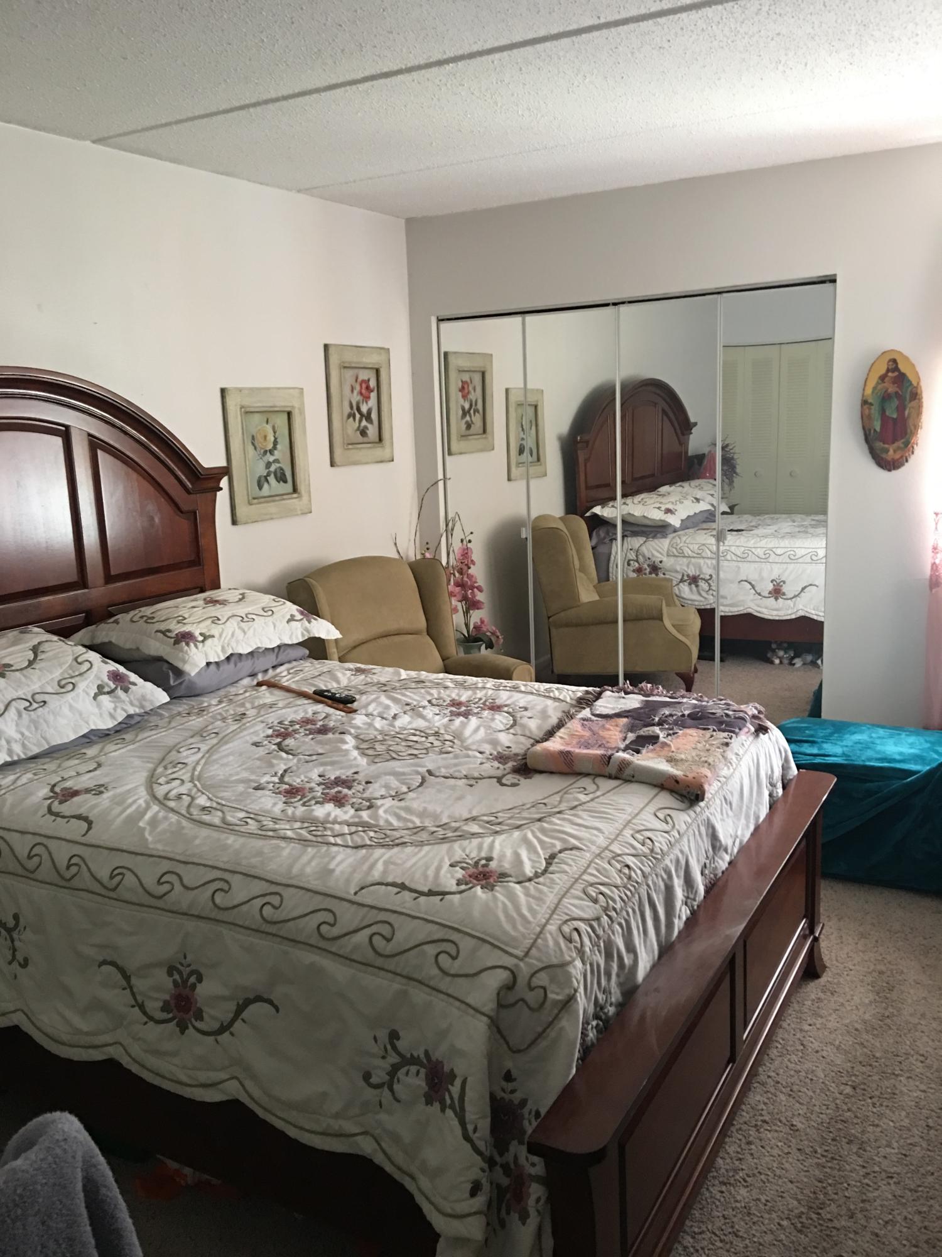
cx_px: 471
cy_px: 628
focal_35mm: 29
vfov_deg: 61.7
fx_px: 1052
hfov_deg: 48.2
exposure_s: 1/10
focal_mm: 4.15
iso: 80
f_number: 2.2
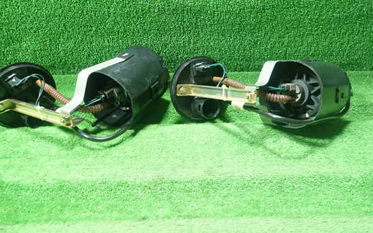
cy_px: 96
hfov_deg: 62.9
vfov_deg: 41.7
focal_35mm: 30
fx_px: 305
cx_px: 179
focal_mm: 4.5
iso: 320
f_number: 2
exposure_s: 1/30
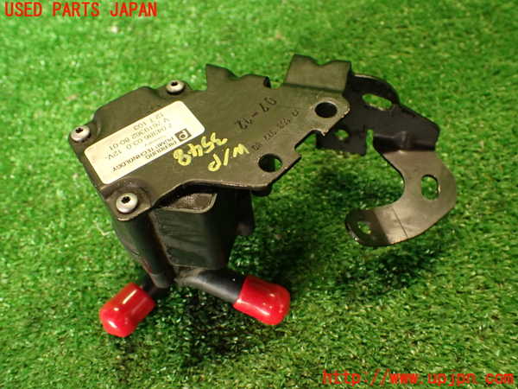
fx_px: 479
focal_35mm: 32
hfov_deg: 56.8
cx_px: 259
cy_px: 194
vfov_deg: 44.2
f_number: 2.4
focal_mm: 5.79
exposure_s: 1/30
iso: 400
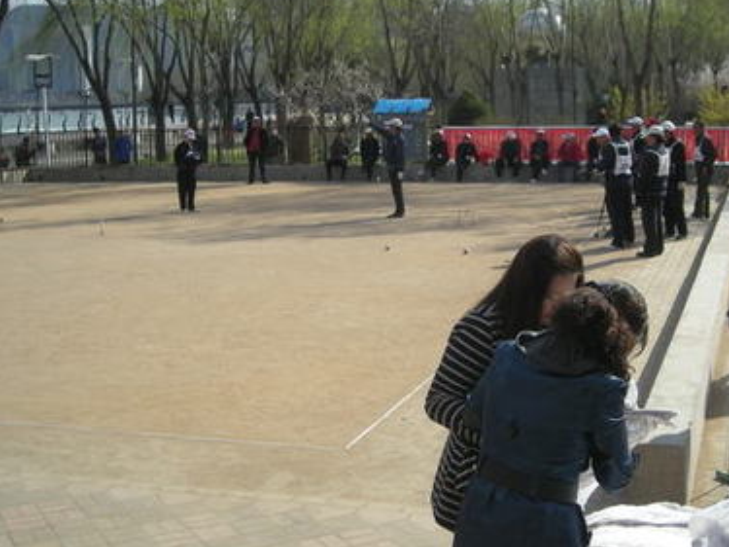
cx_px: 457
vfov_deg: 26.1
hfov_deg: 34.2
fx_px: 1179
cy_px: 241
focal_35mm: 56
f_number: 5.7
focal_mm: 5.7
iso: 50
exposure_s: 1/219
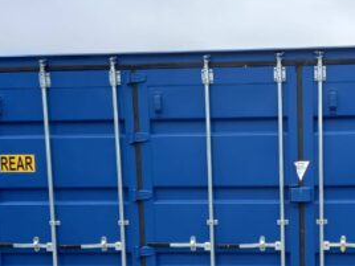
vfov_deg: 25.4
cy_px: 236
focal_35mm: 56
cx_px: 311
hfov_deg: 32.8
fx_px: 574
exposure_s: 1/50
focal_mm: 4.6
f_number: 2
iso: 32
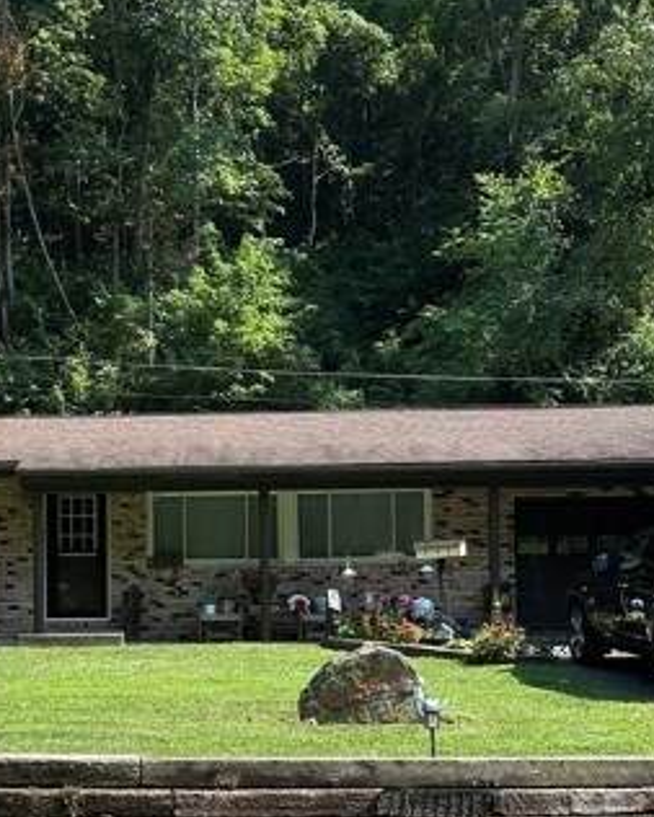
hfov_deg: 26.4
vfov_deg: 32.7
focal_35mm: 57
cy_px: 556
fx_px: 1378
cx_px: 173
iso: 80
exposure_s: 1/1157
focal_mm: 6.86
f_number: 1.78
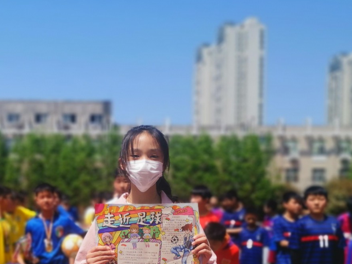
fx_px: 498
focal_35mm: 49
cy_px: 232
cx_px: 93
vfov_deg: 28.6
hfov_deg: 38.0
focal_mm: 4.75
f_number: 1.8
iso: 50
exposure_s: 1/3205
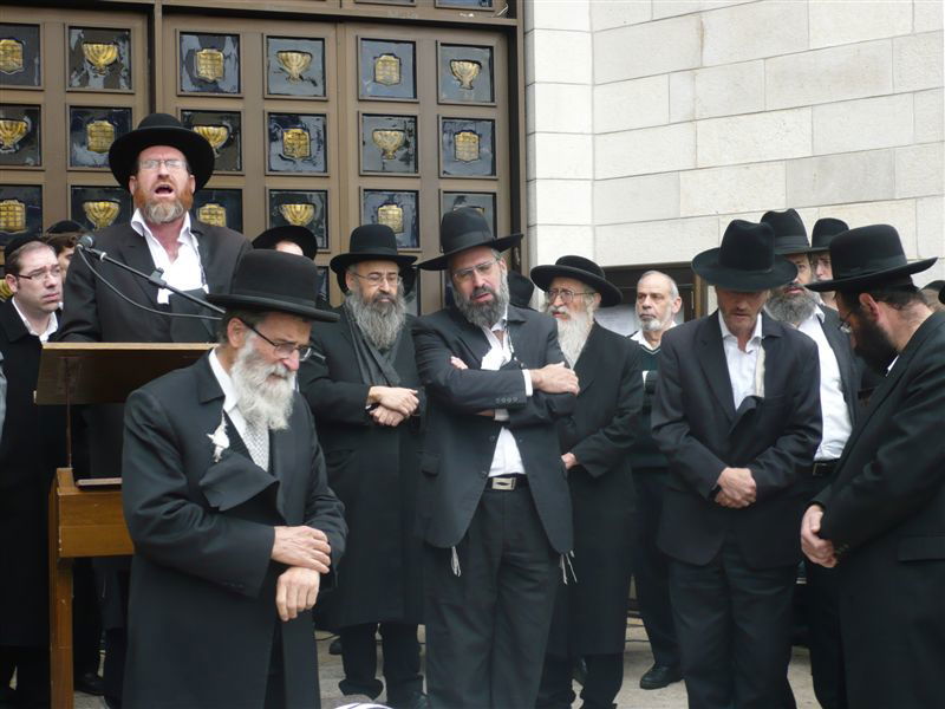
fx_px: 1720
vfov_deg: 23.3
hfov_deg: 30.7
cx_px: 472
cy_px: 354
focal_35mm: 63
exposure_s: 1/60
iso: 100
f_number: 3.8
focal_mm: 10.4
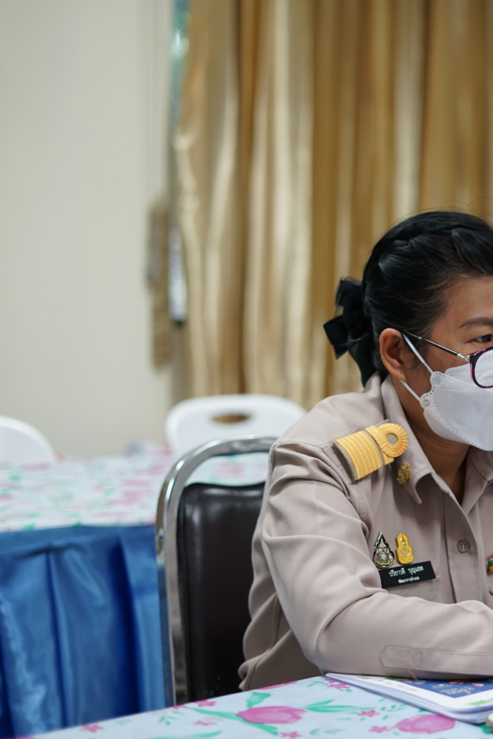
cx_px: 558
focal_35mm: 76
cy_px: 374
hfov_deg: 17.3
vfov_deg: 26.7
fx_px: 1562
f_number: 2.2
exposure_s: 1/100
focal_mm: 50
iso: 400
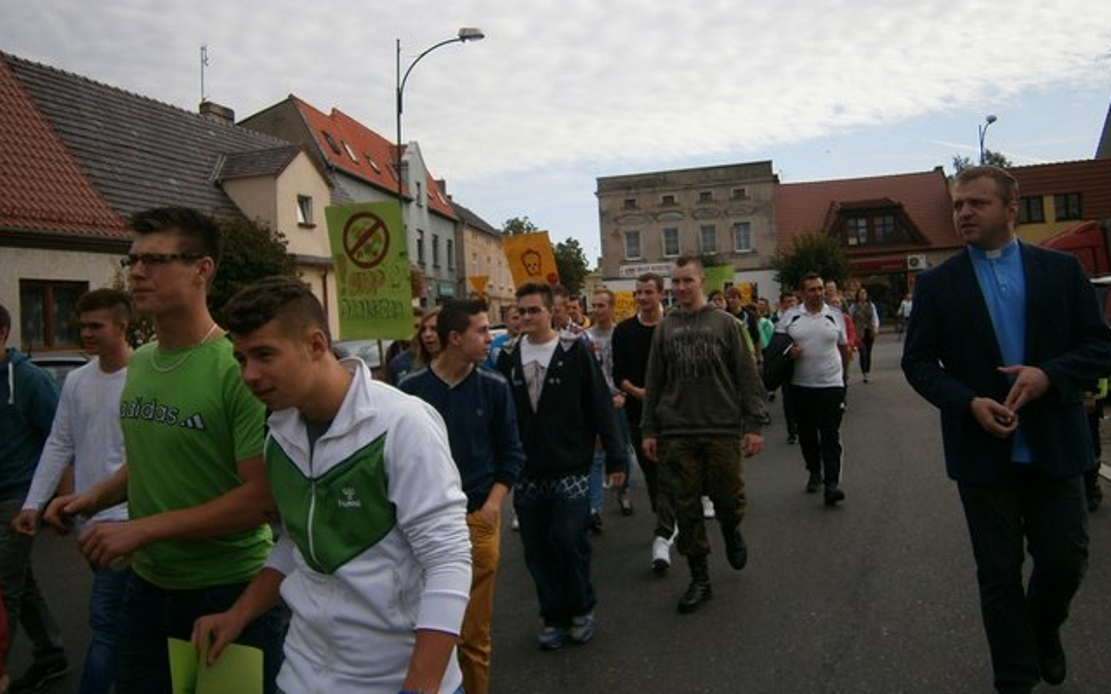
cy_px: 298
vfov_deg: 44.4
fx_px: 848
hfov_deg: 66.5
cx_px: 559
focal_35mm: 28
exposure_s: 1/1250
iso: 80
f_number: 2.8
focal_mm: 4.7
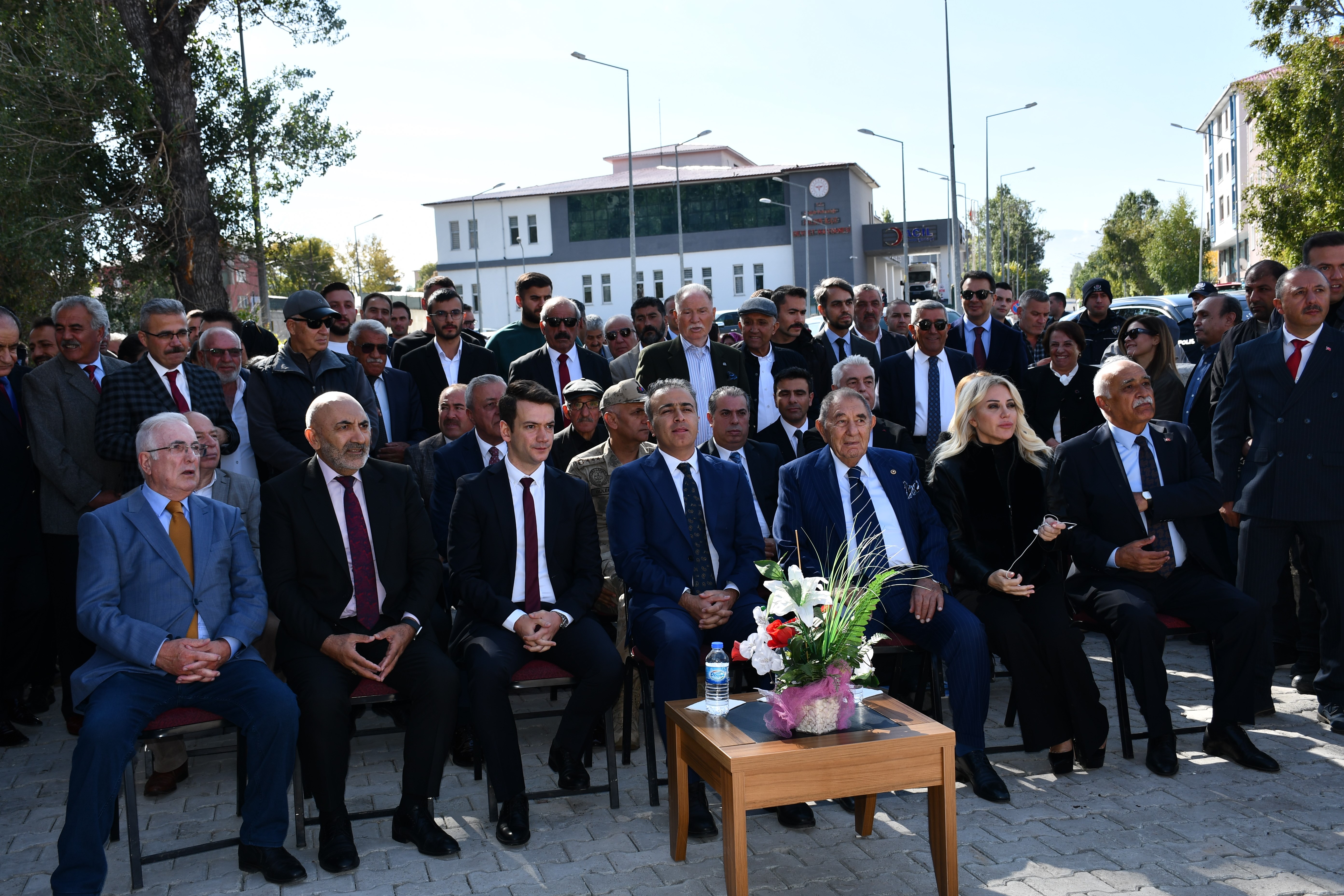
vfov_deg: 34.2
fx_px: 1456
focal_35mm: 39
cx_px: 672
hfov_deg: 49.6
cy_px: 448
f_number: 6.3
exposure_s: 1/250
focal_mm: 26
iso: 100
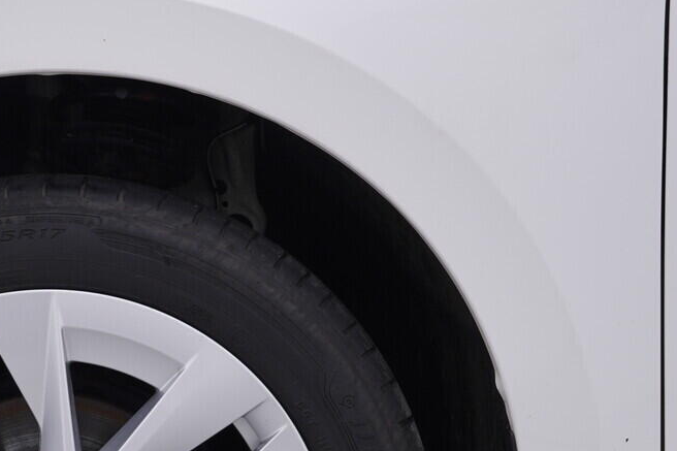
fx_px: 1485
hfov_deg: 24.8
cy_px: 493
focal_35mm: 79
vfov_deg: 16.7
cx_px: 51
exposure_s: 1/80
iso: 125
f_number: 4
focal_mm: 24
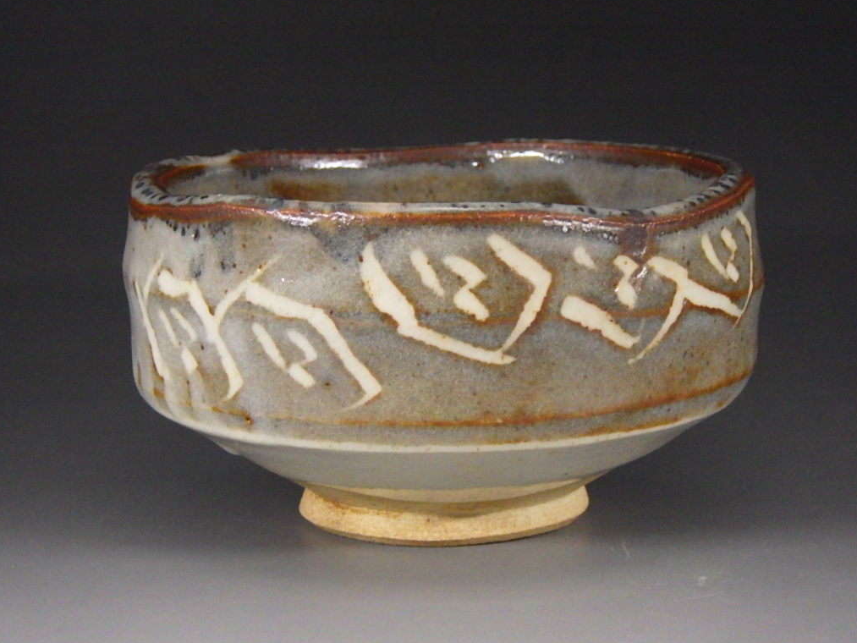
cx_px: 430
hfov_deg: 20.6
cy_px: 319
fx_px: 2352
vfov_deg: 15.6
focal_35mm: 95
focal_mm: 16.7
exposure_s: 1/50
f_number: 5
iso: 400
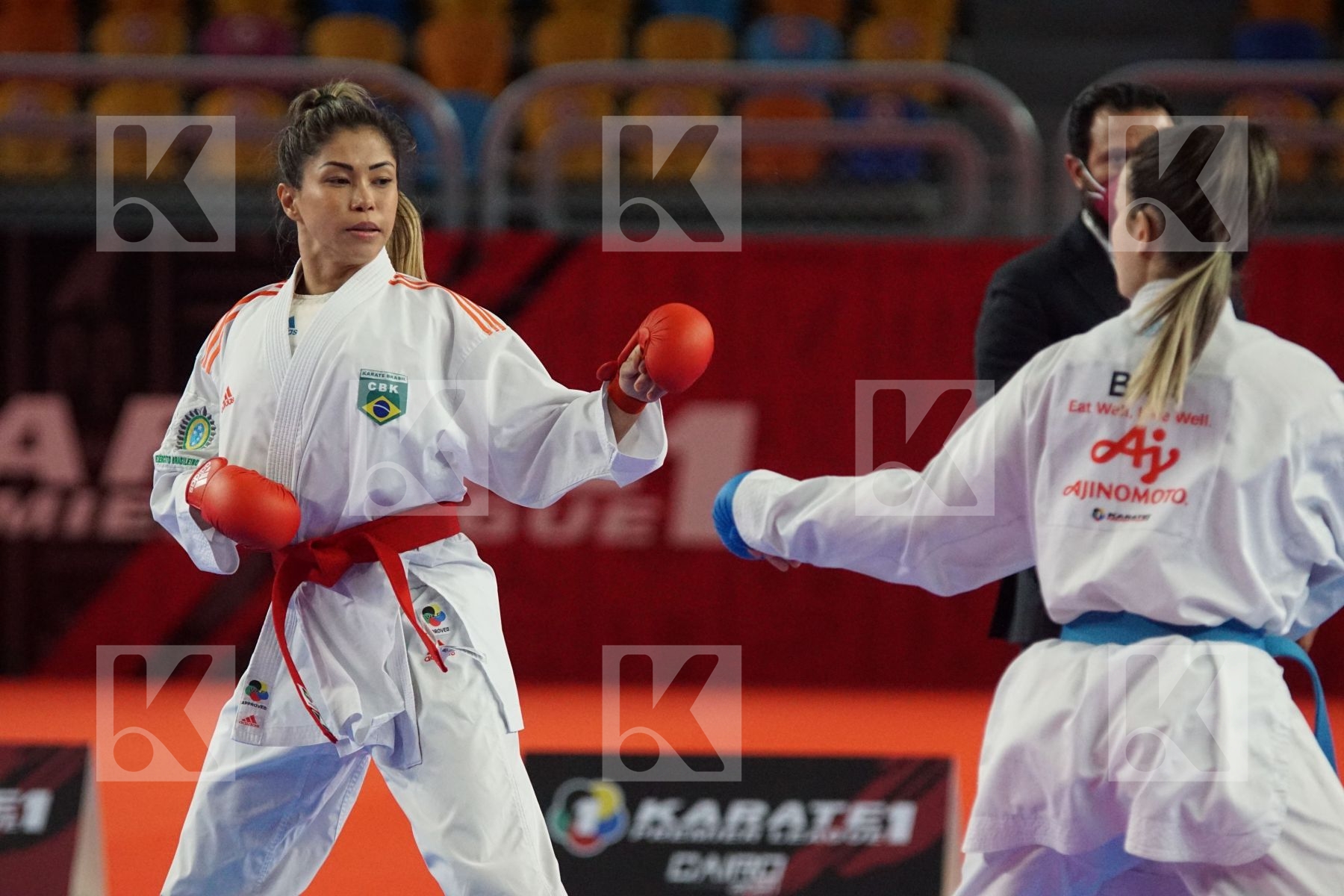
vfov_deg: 5.7
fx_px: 8959
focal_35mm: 240
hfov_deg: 8.6
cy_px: 448
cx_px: 672
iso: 3200
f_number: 2.8
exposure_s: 1/2000
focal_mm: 160
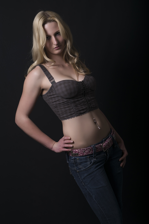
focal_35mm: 69
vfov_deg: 29.2
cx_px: 74
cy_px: 112
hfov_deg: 19.7
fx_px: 428
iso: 100
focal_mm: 46
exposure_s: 1/200
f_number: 13
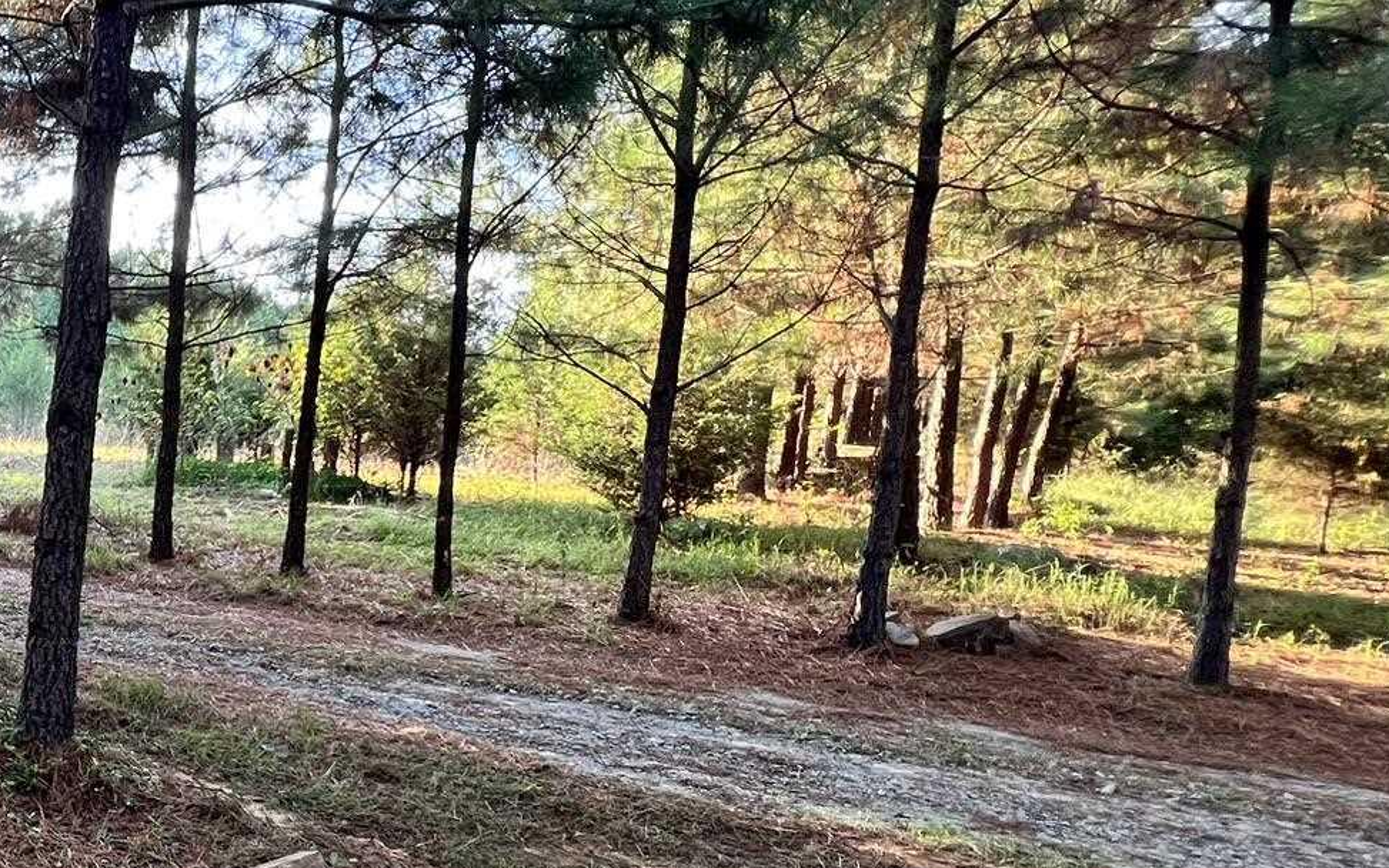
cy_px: 615
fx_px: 1098
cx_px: -54
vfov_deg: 42.2
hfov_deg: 49.9
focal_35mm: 29
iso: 80
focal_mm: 1.57
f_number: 1.8
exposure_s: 1/99
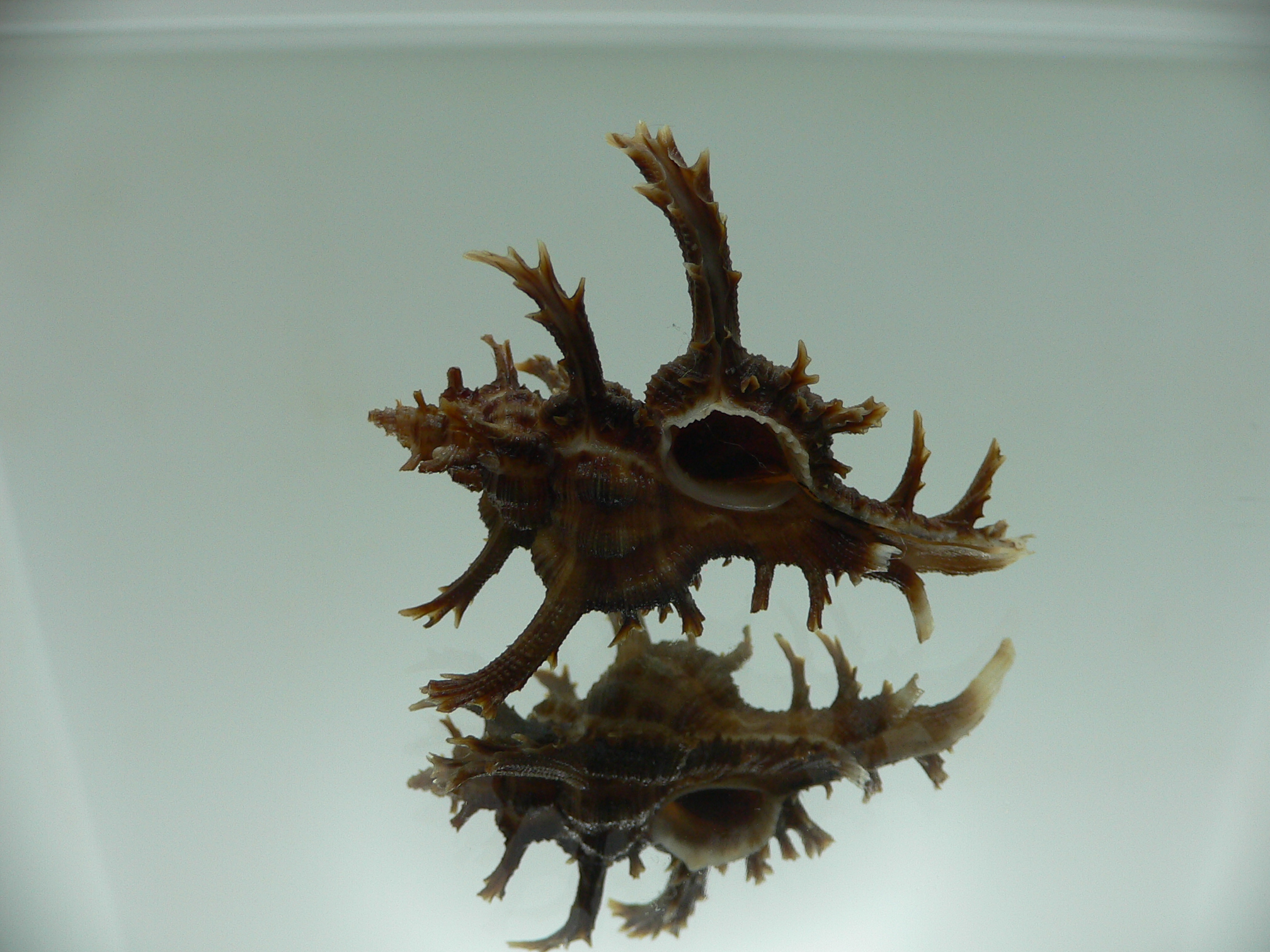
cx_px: 635
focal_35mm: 35
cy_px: 476
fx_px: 1284
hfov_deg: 52.6
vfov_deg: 40.7
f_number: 2.8
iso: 80
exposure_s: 1/80
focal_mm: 4.6
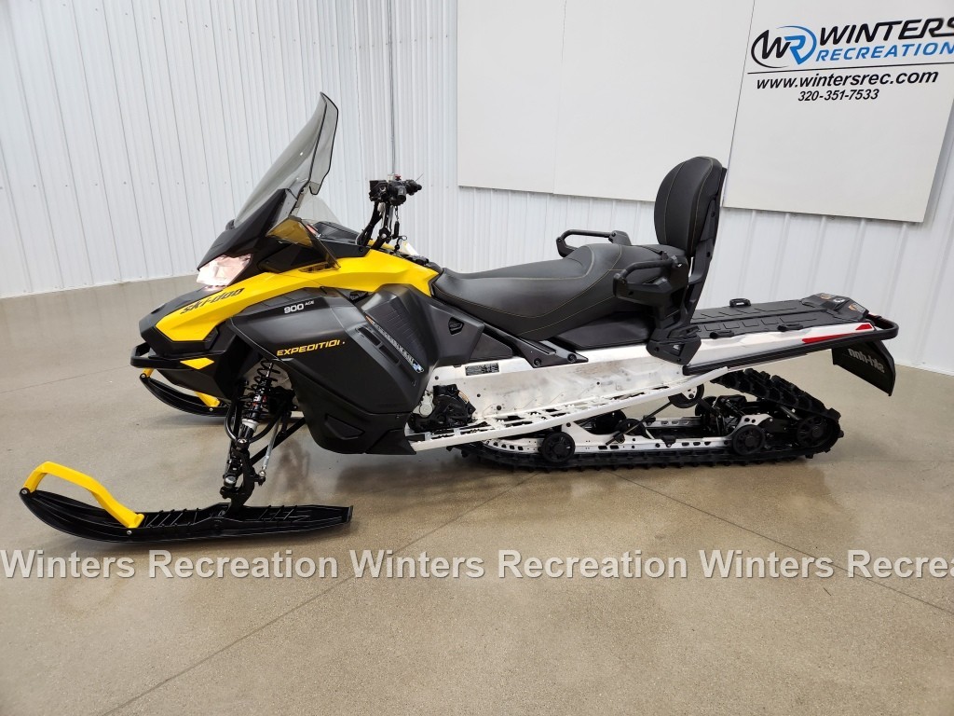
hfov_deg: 73.9
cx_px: 477
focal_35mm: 23
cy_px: 358
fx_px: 634
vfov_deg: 58.9
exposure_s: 1/120
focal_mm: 5.4
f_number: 1.8
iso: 160
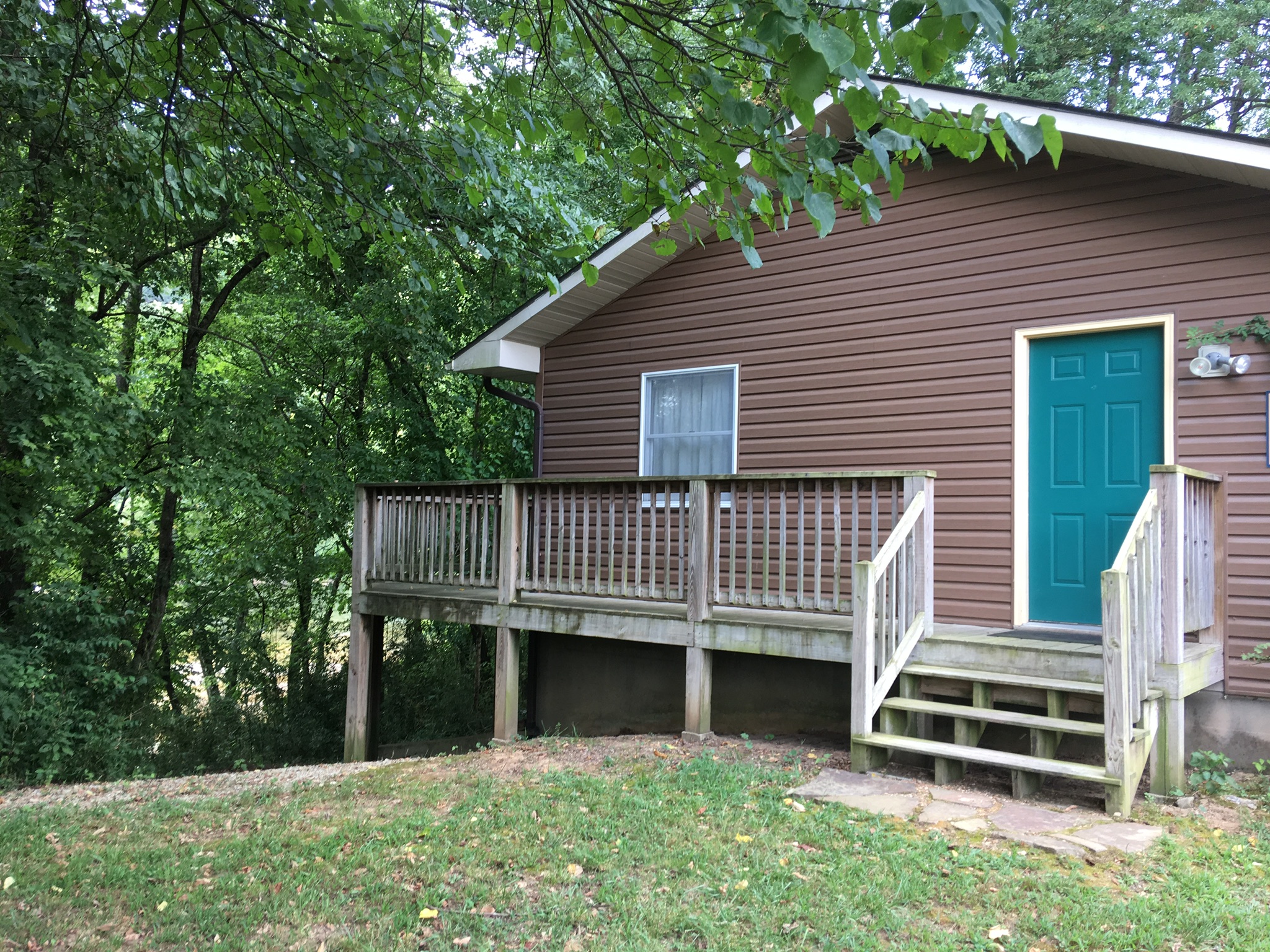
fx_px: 1064
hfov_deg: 61.7
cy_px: 476
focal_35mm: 29
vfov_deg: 48.2
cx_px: 635
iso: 25
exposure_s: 1/60
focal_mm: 4.15
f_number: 2.2
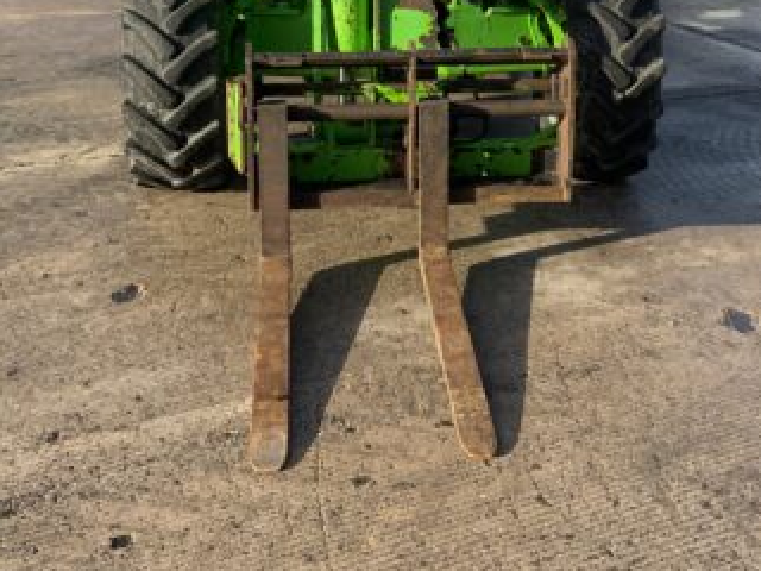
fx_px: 1275
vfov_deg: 24.4
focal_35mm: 58
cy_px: 43
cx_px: 454
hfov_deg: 33.1
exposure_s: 1/1121
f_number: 1.8
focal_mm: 3
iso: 16
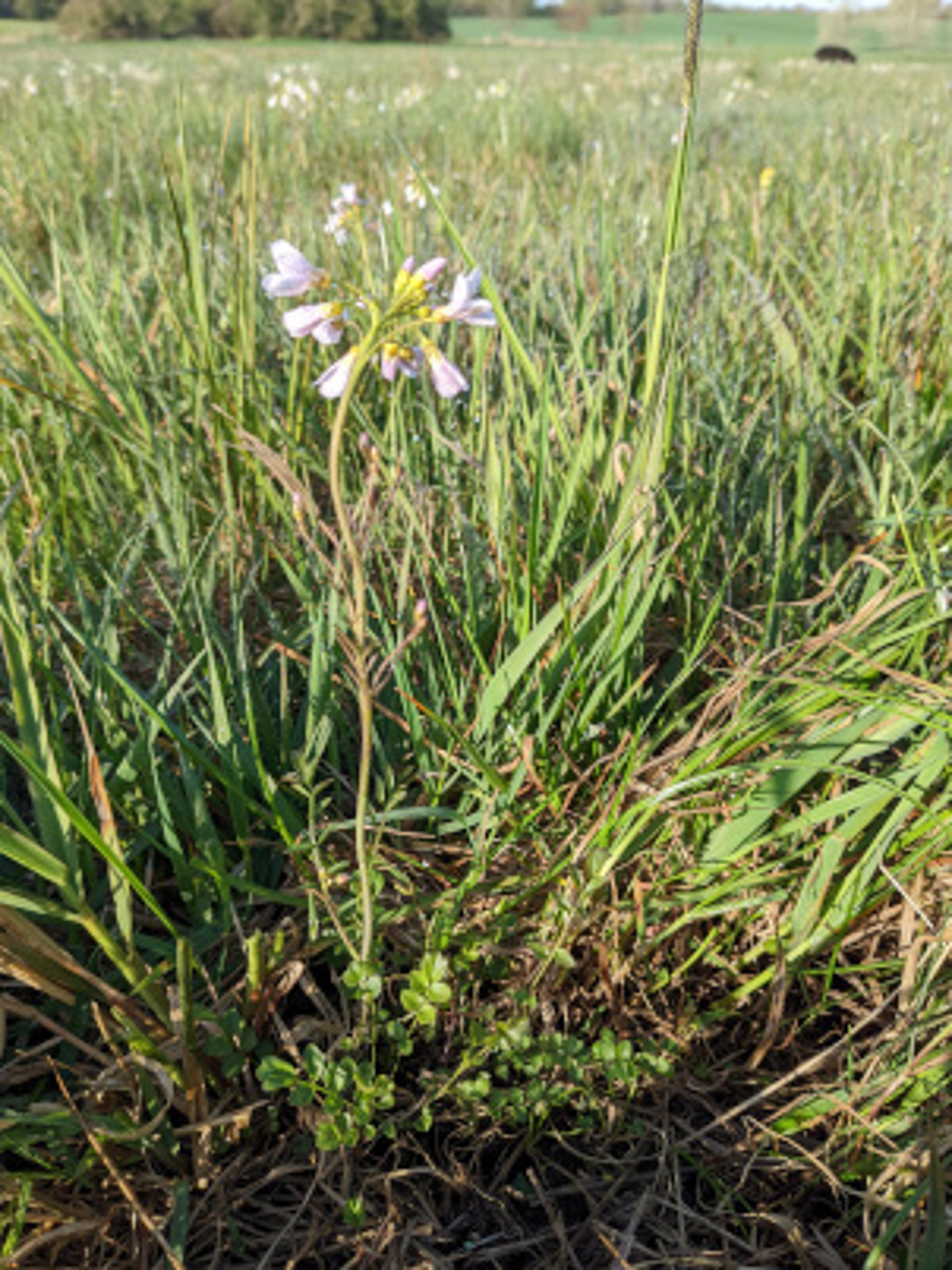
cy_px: 635
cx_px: 476
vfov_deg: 65.3
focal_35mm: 27
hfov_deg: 51.3
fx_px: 991
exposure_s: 1/1381
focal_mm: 4.38
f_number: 1.73
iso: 48
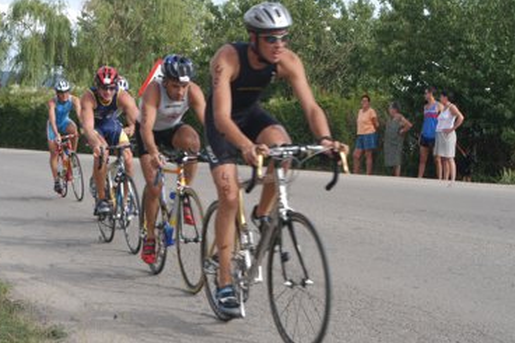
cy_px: 161
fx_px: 1072
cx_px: 259
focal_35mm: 75
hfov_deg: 27.0
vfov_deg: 18.2
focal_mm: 46
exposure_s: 1/320
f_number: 9
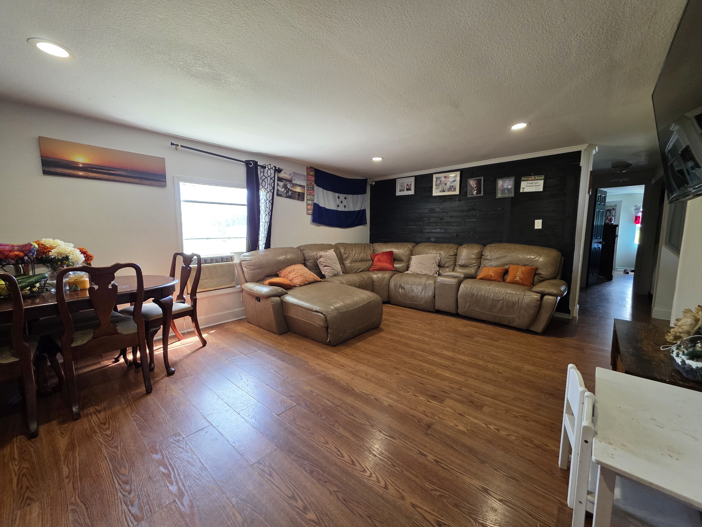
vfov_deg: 89.9
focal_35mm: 13
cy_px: 264
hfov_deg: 106.2
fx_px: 264
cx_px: 351
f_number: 1.9
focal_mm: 2.2
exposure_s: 1/120
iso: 200
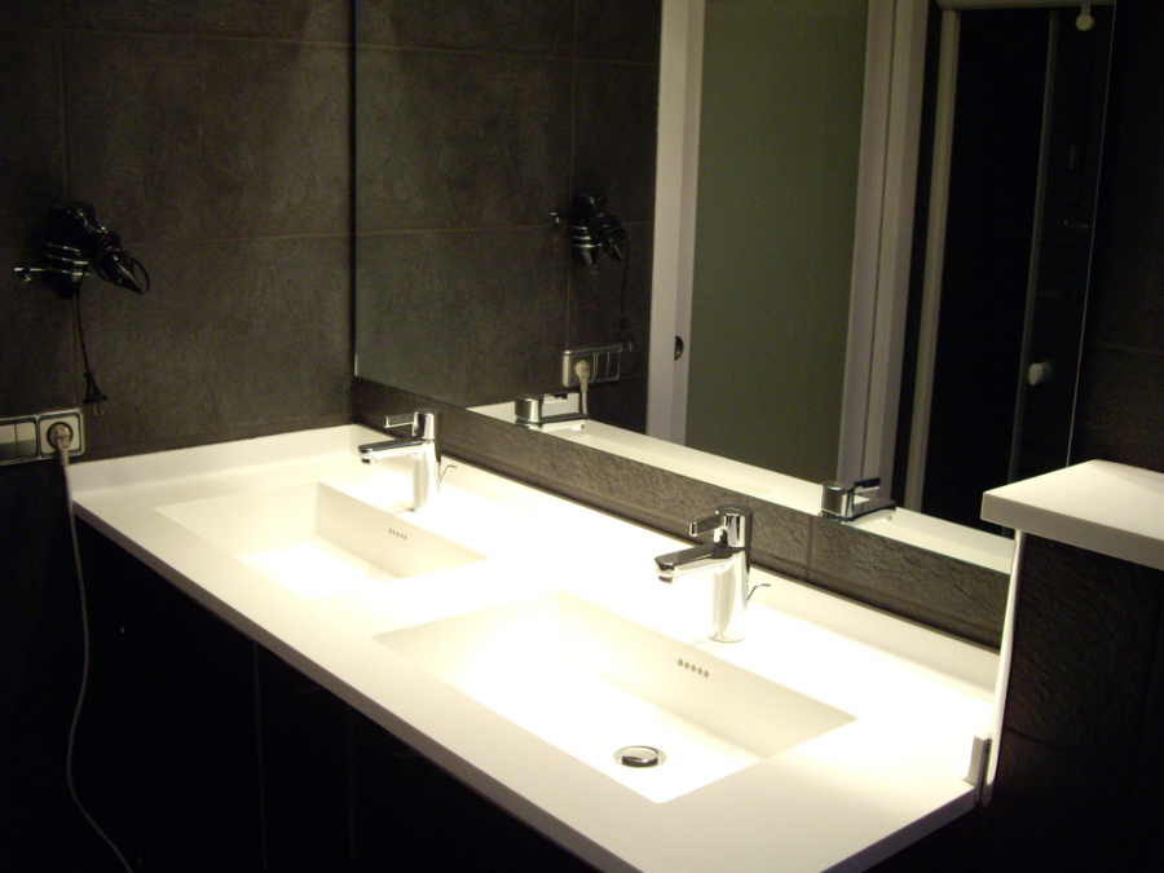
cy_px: 436
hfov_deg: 49.0
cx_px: 582
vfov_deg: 37.7
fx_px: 1278
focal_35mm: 38
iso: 400
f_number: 2.8
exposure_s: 1/80
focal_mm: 7.9
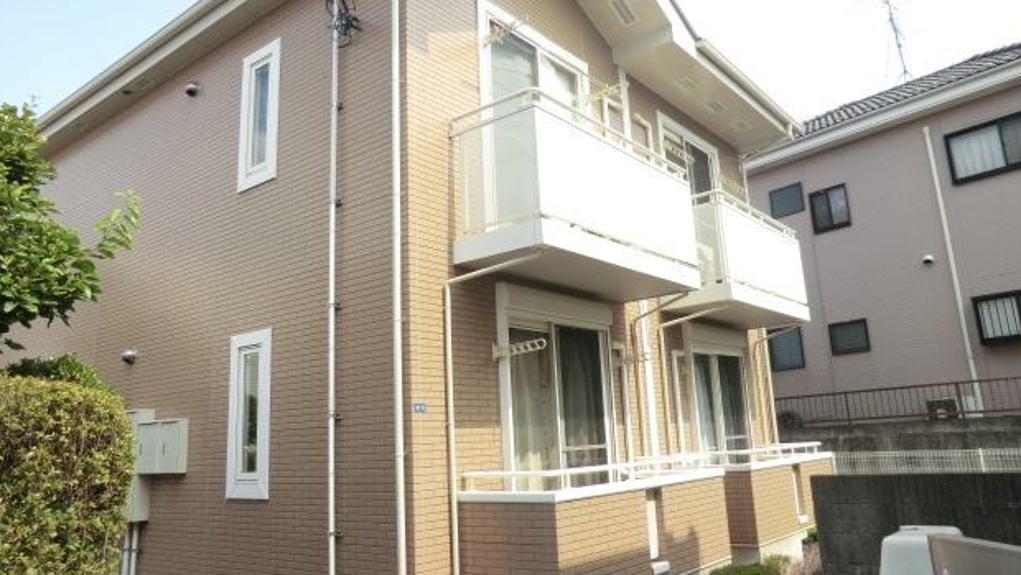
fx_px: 731
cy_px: 259
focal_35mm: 27
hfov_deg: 69.8
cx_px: 517
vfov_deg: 42.9
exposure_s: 1/500
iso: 80
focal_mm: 4.3
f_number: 3.2
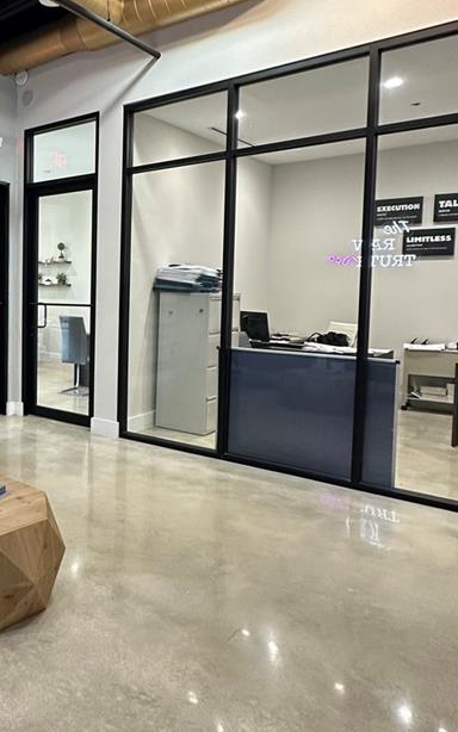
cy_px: 318
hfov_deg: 36.5
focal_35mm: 29
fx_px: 579
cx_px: -45
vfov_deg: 64.4
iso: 250
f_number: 2.2
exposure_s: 1/60
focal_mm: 2.22
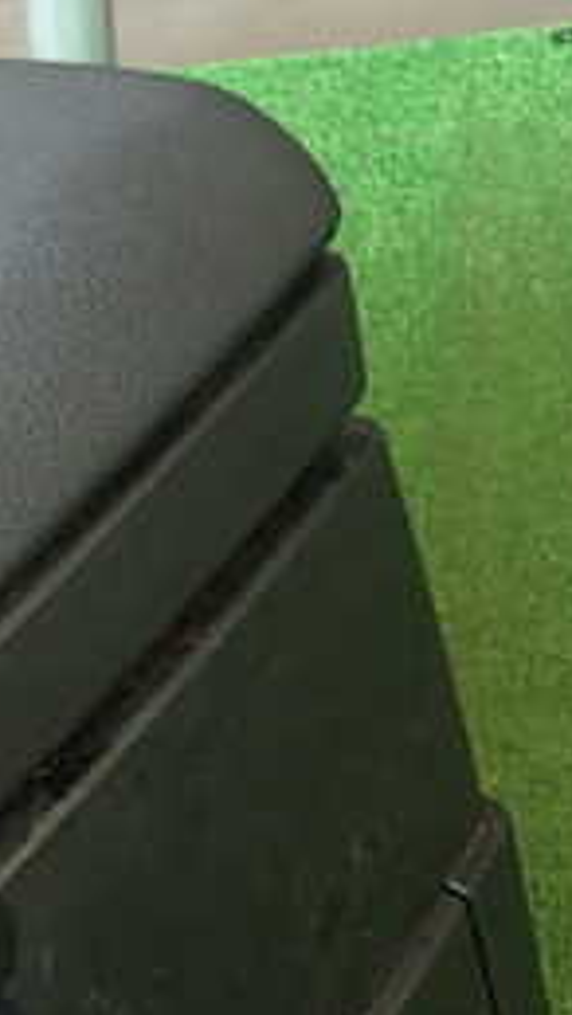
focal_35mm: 63
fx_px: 1696
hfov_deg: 17.4
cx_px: -270
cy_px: 846
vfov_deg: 32.2
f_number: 2
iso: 200
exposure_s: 1/40
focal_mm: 4.5
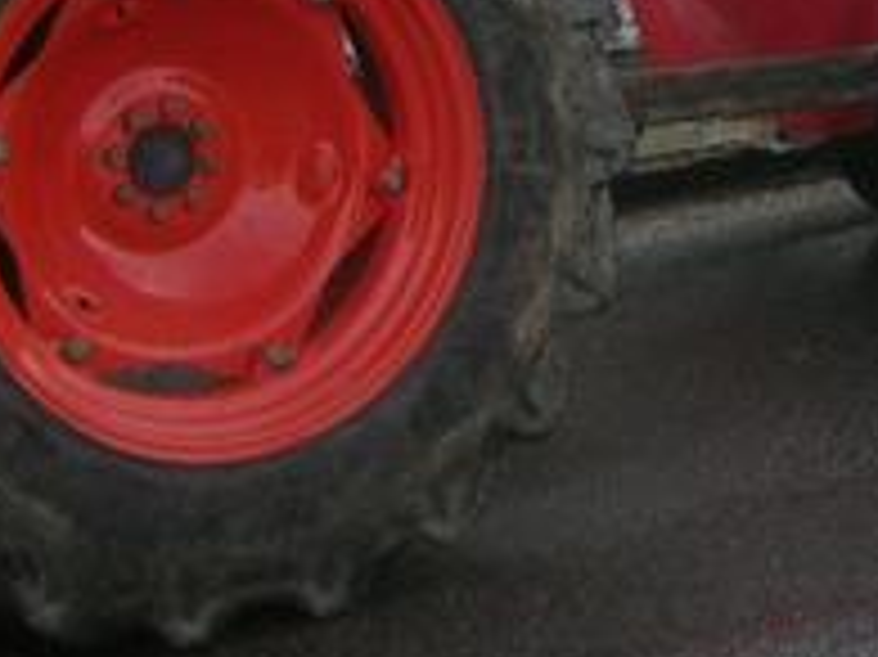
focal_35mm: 115
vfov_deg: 12.1
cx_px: 1414
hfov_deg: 15.5
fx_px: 2915
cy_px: -392
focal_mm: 5.8
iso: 50
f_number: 2.8
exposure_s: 1/281
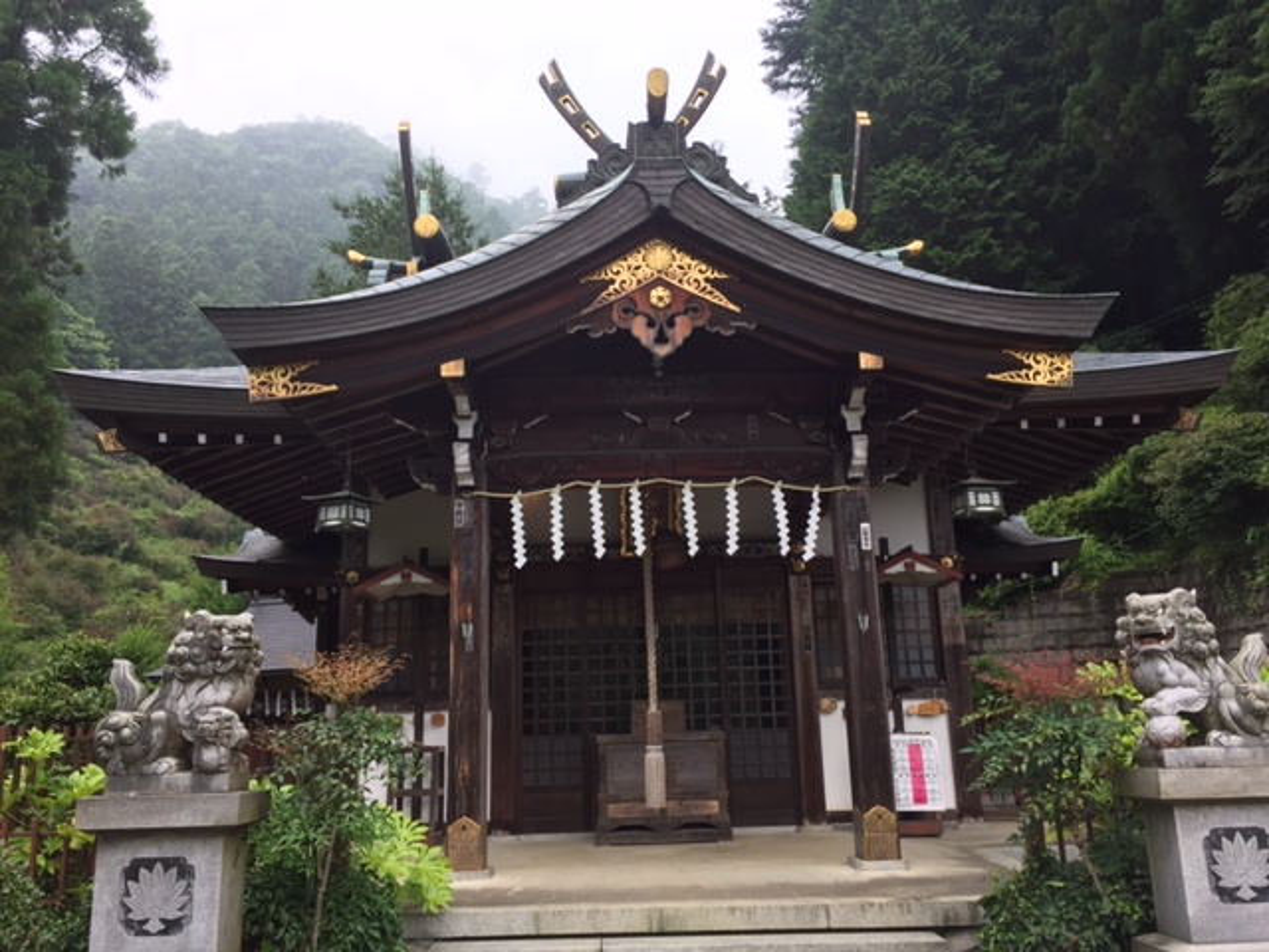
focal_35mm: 29
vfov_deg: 48.2
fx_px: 1063
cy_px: 476
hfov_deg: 61.7
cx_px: 634
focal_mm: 4.15
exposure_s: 1/380
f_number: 2.2
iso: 32
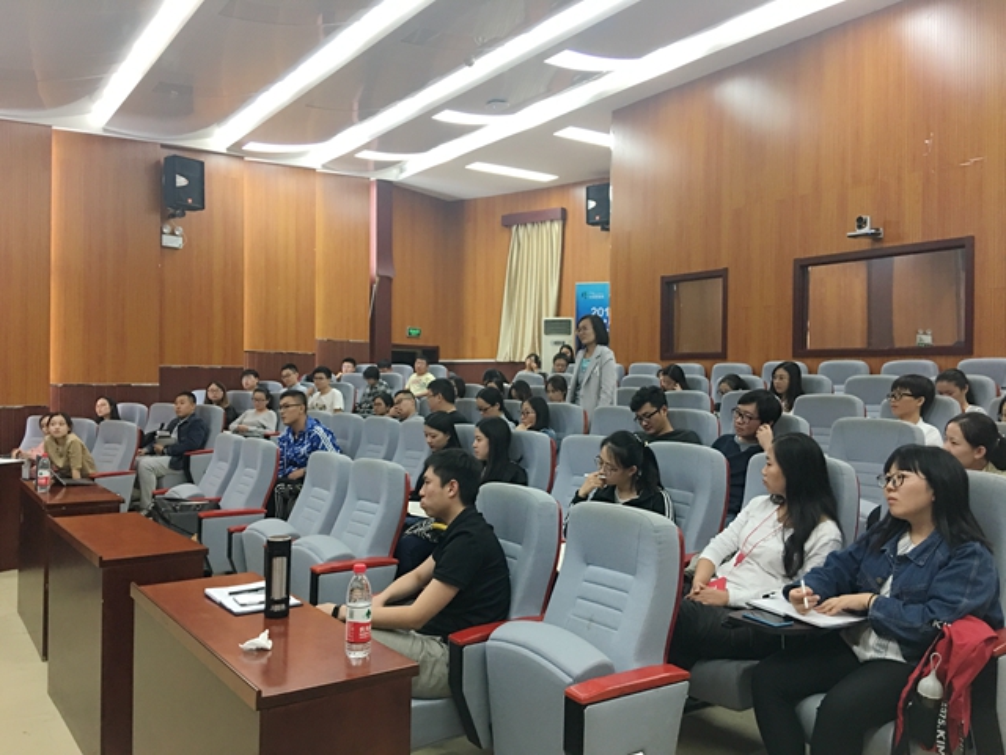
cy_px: 378
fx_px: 843
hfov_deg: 61.7
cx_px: 503
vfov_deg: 48.2
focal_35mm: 29
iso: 80
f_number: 2.2
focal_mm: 4.15
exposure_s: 1/17
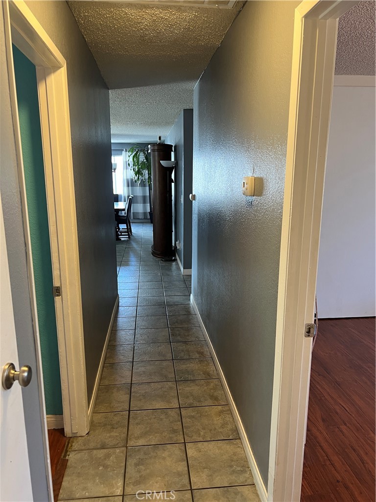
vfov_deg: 67.3
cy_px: 251
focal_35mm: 26
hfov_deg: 53.1
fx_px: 377
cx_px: 188
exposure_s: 1/60
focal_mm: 5.7
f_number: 1.5
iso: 160
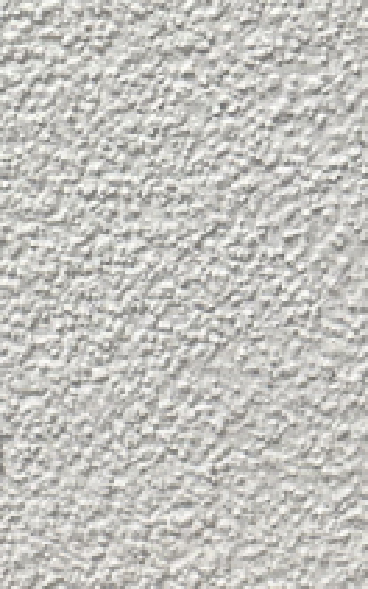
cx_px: 427
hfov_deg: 9.0
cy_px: 1499
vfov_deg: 11.4
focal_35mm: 145
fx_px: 2325
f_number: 1.8
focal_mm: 6.9
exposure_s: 1/100
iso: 160
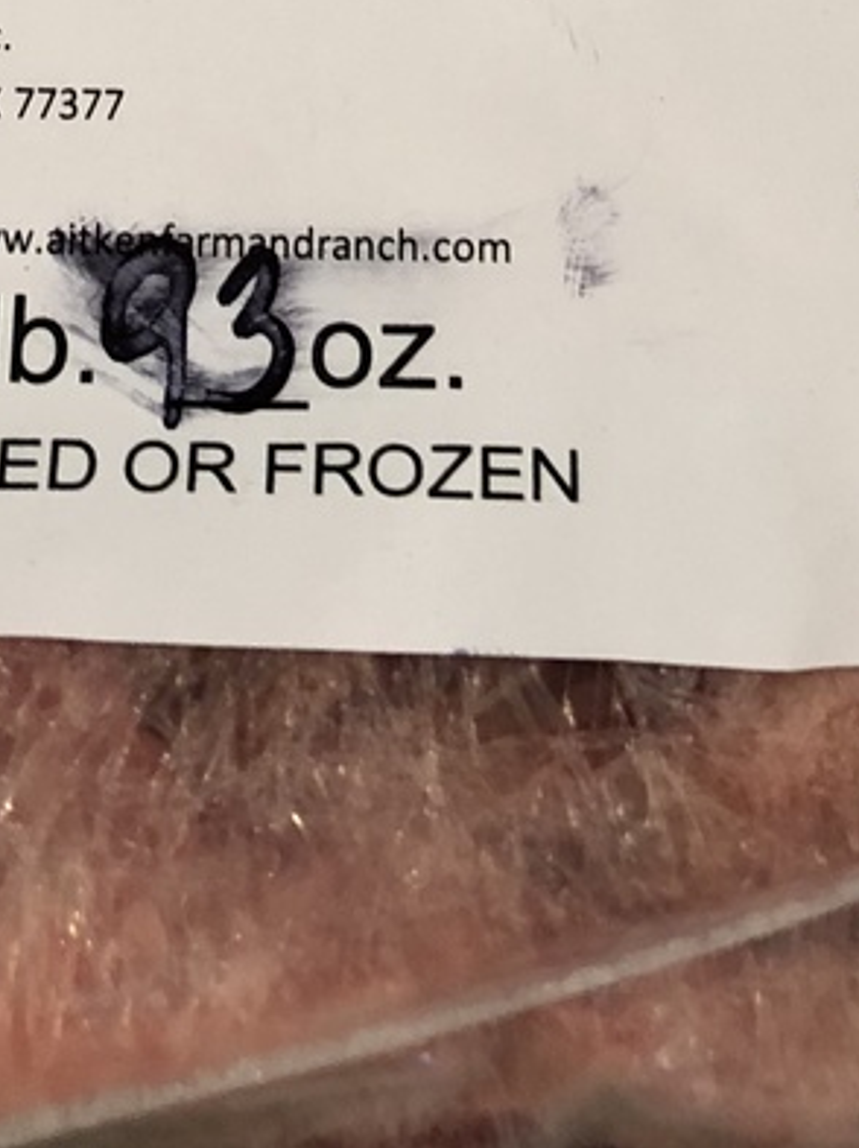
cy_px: -704
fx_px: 3546
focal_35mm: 107
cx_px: 299
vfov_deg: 16.4
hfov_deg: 13.8
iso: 40
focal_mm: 4
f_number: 1.8
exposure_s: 1/24
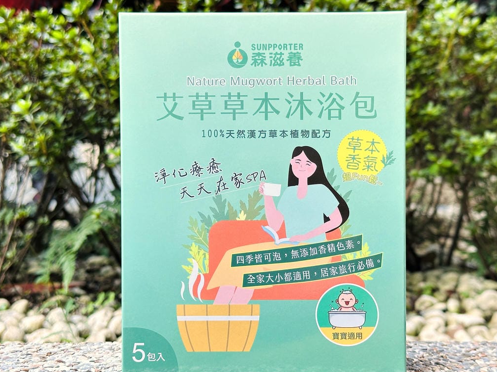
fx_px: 818
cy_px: 181
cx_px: 264
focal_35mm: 57
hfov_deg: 33.8
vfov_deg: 25.7
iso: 80
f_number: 1.78
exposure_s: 1/86
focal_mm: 6.86
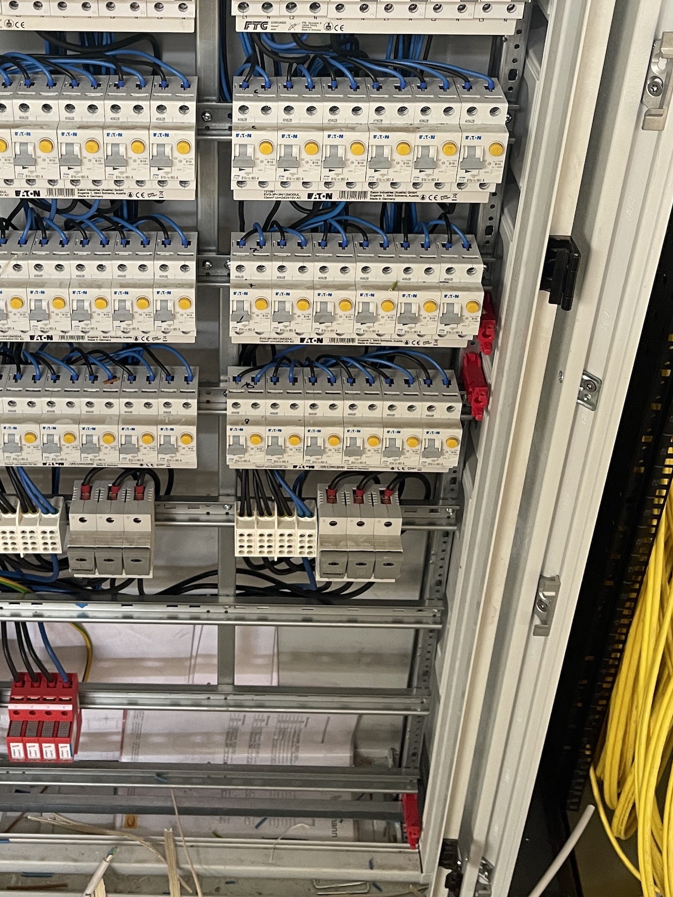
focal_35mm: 44
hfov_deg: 32.6
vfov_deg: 41.5
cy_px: 210
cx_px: 220
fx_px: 1140
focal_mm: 5.1
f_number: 1.6
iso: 160
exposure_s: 1/50
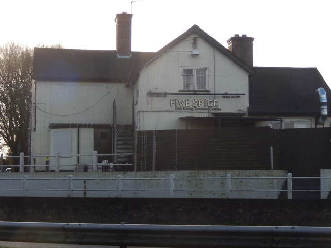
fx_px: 641
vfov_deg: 21.9
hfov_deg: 29.0
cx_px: 166
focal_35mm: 67
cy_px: 124
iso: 125
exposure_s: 1/320
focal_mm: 12
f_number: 4.8
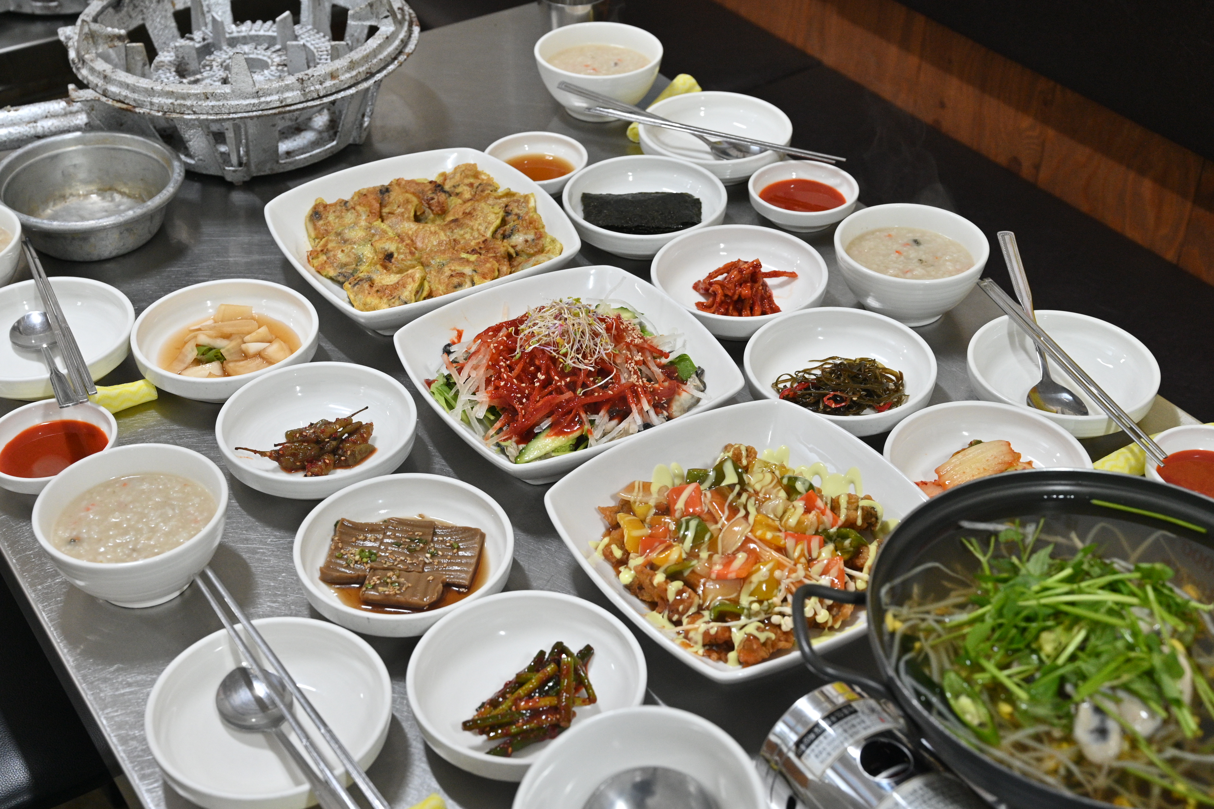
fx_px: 1584
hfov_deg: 41.9
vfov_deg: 28.6
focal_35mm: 47
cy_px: 404
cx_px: 607
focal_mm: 47
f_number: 6.3
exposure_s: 1/80
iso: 1600
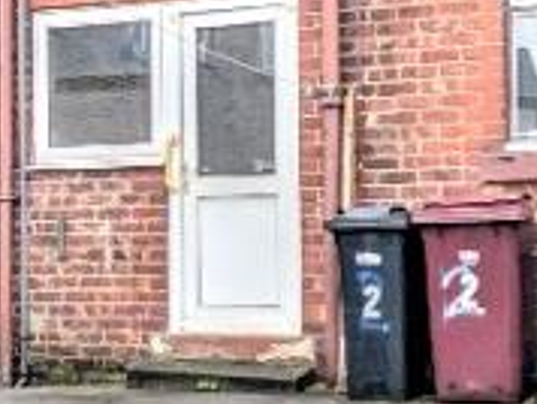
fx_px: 1072
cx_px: 281
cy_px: 176
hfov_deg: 28.1
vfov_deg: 21.3
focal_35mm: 69
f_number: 1.7
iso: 51
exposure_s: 1/1689
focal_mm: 2.02
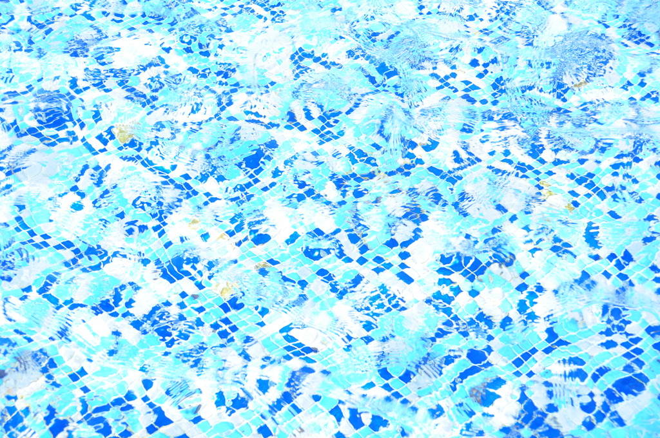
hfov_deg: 33.4
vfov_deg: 22.6
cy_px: 219
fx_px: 1099
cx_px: 330
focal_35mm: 60
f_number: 3.8
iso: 200
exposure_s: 1/125
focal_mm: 40
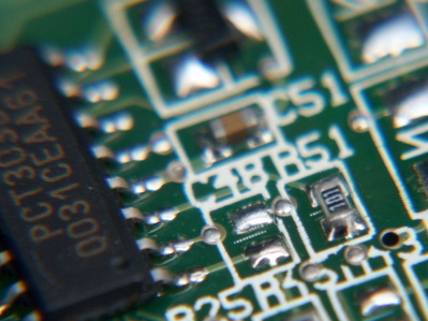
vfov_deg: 4.7
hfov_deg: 6.2
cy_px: 215
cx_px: 213
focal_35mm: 319
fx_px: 3943
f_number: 3.5
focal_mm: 50.28
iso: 100
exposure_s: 1/180
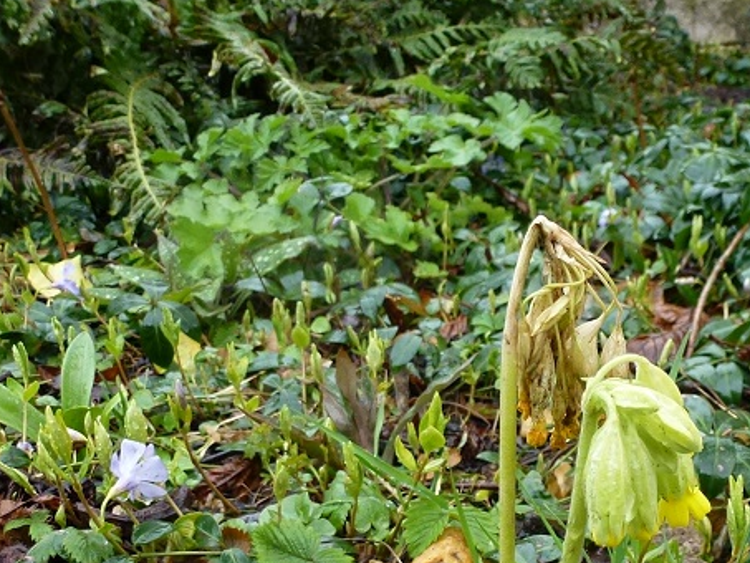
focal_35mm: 53
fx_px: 1149
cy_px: 611
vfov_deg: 25.6
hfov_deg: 35.2
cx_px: 578
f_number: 3.3
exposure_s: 1/60
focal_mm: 4.3
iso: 125
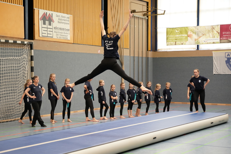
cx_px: 116
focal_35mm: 62
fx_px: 398
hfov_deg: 32.4
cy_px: 77
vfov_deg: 21.9
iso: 3200
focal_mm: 62
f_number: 2.8
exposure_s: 1/320
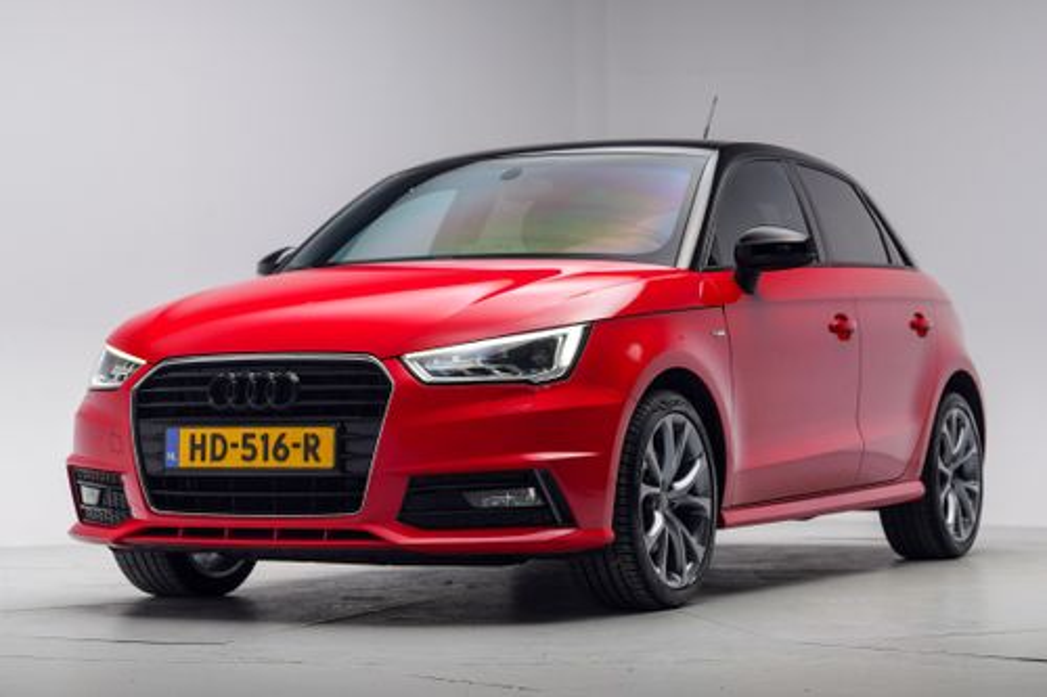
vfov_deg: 27.0
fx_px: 1454
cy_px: 348
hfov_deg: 39.6
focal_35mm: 50
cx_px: 524
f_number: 4
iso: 100
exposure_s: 1/13
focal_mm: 50
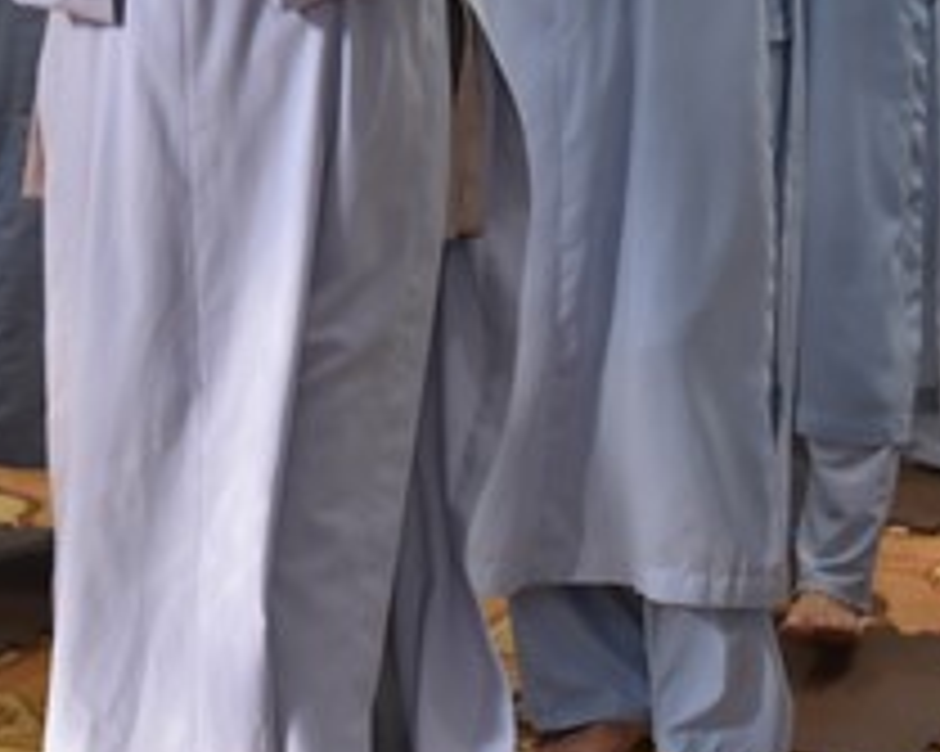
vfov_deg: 12.9
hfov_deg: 16.3
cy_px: -81
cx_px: 202
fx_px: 3253
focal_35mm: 117
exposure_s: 1/100
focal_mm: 40
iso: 1600
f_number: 5
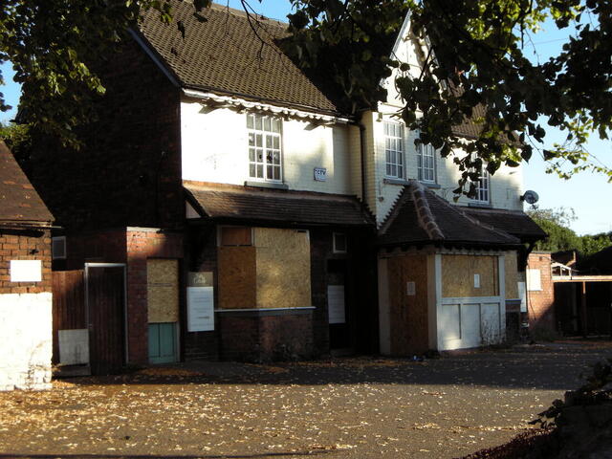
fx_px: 1061
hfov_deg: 32.2
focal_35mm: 60
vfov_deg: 24.4
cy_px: 230
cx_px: 306
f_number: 4.9
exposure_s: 1/157
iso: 64
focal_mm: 12.9
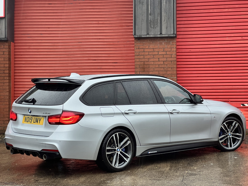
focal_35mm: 77
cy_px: 93
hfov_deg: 25.3
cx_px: 124
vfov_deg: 19.1
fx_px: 552
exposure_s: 1/99
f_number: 2.8
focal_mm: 9
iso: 125
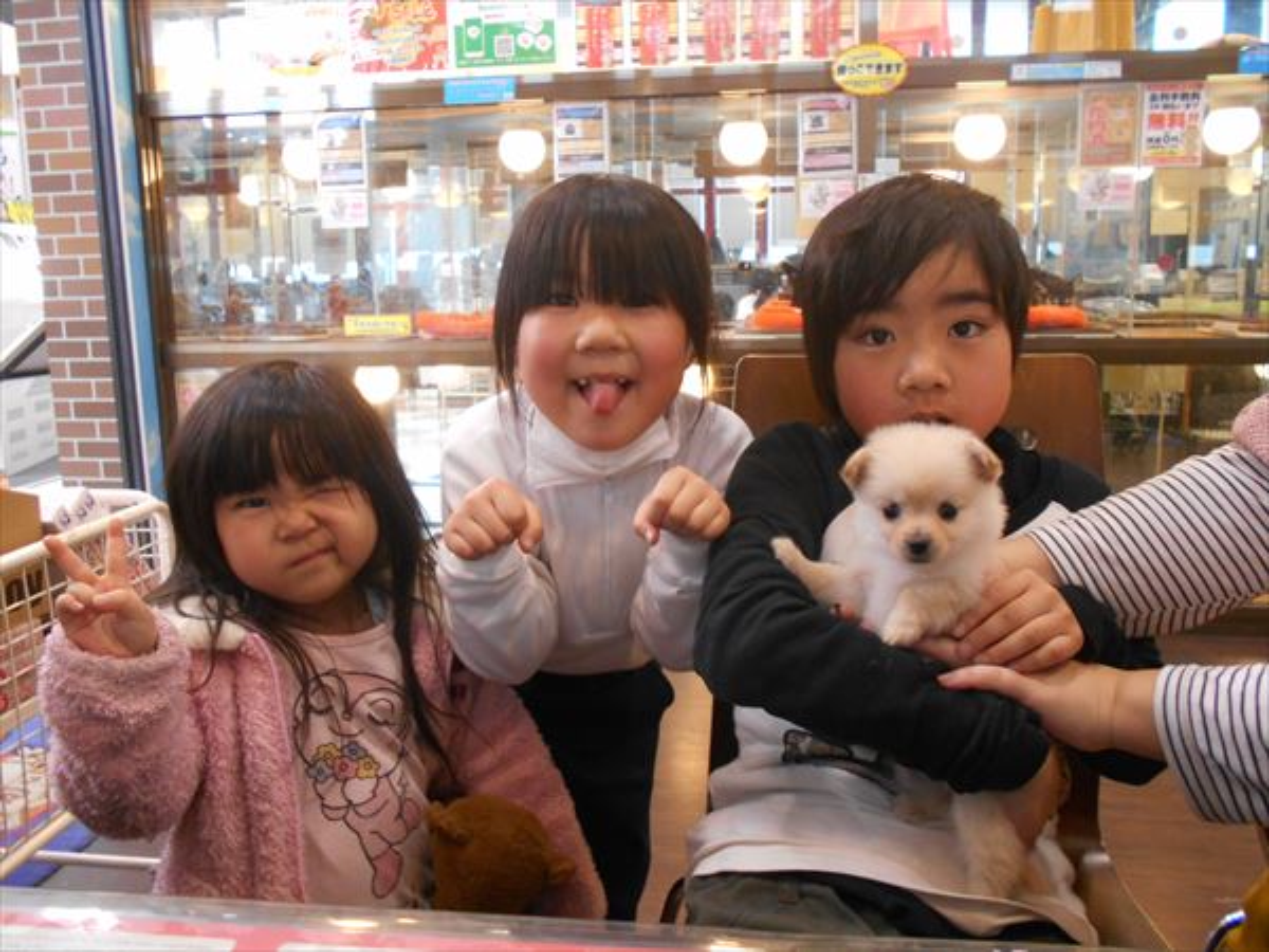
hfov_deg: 60.0
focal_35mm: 30
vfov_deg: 46.8
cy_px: 476
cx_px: 634
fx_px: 1100
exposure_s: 1/30
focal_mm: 5.1
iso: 320
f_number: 3.4
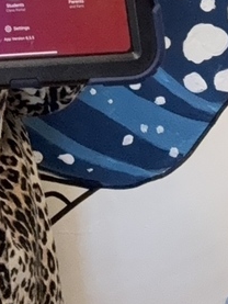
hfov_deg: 12.3
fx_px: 974
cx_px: -171
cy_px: -246
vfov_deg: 15.3
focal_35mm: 111
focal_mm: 2.69
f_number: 1.9
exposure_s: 1/60
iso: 100
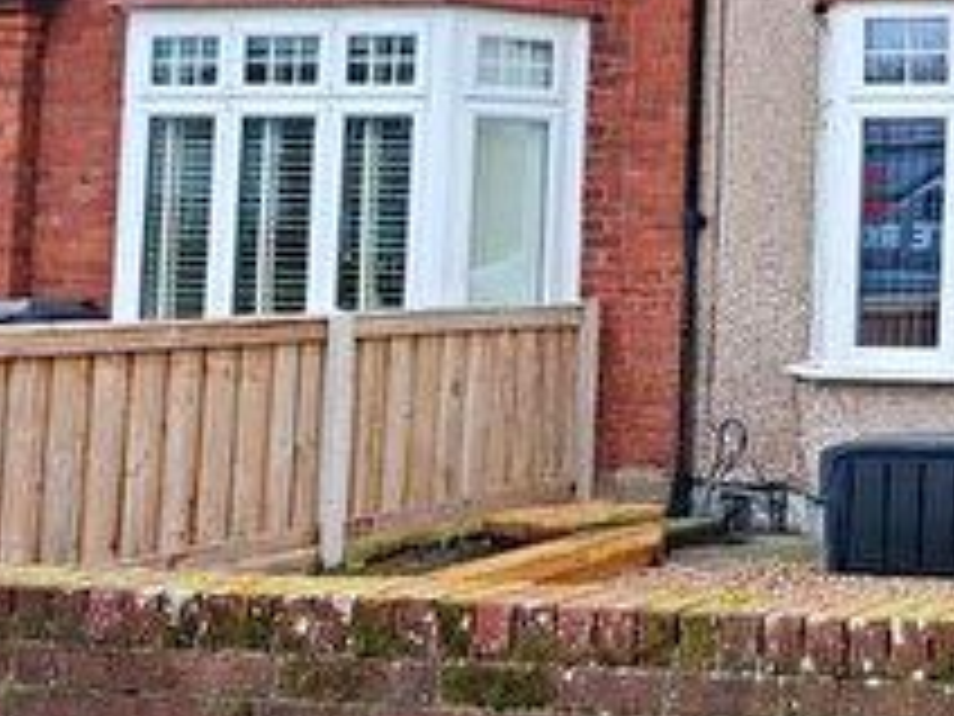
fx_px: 2095
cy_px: 97
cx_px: 1431
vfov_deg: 19.1
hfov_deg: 21.5
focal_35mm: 76
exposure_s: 1/100
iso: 64
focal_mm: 8.72
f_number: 2
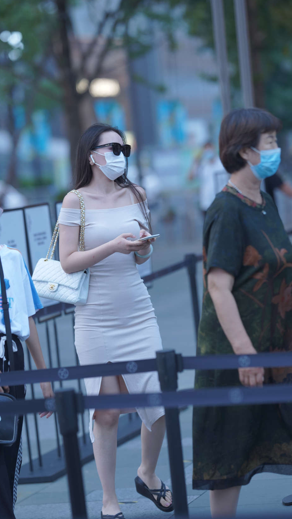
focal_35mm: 154
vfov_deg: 14.0
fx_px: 2119
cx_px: 139
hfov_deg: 7.9
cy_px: 261
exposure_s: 1/250
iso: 640
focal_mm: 135
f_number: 2.2
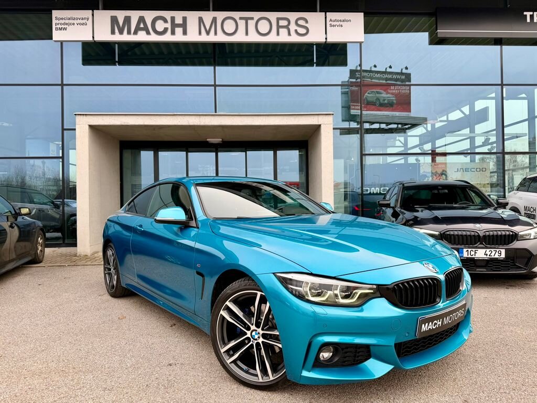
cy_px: 202
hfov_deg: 71.6
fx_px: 372
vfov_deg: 56.8
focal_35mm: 24
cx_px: 268
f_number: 1.78
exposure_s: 1/617
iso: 80
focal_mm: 6.76
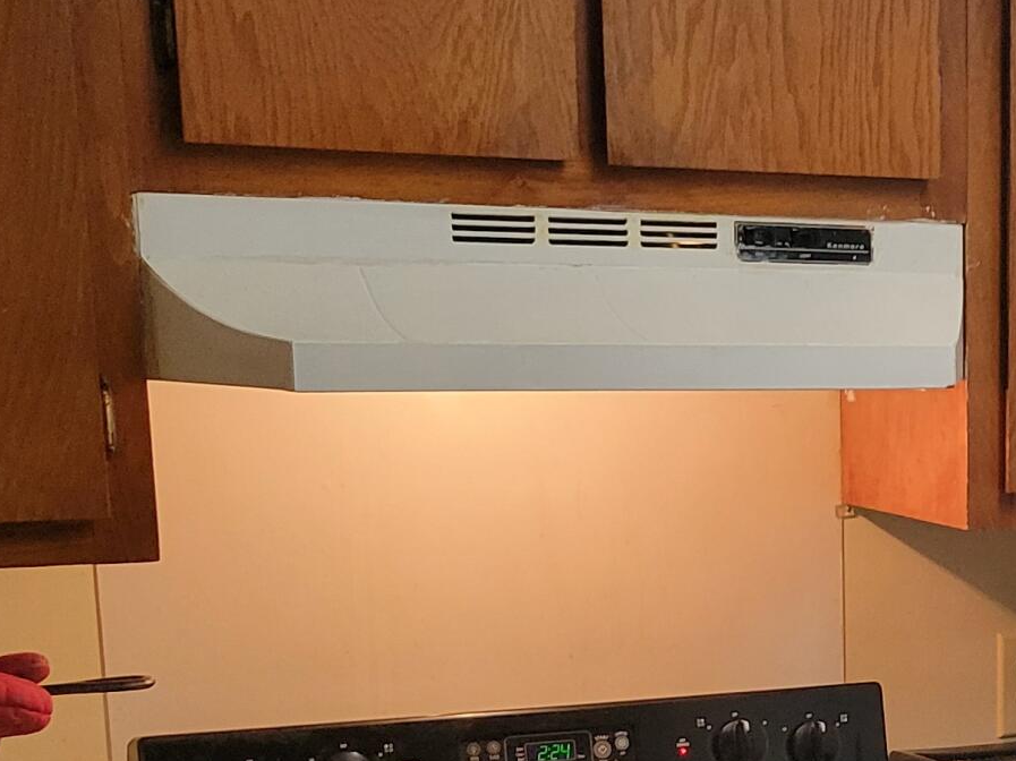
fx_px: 2552
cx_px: 1341
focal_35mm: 87
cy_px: 797
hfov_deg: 20.5
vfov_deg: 16.5
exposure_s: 1/120
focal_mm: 5.4
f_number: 1.8
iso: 250
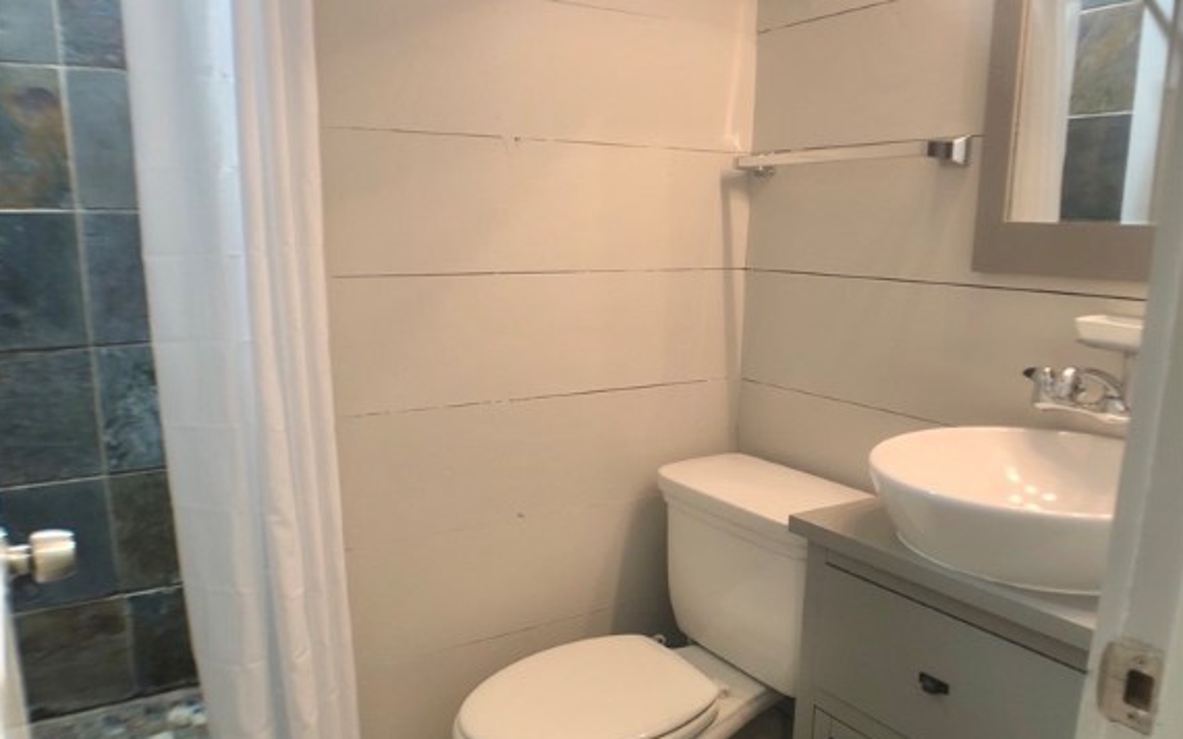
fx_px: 1289
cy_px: 448
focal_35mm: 40
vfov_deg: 31.9
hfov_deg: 49.3
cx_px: 592
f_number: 1.8
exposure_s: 1/24
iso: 32
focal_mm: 4
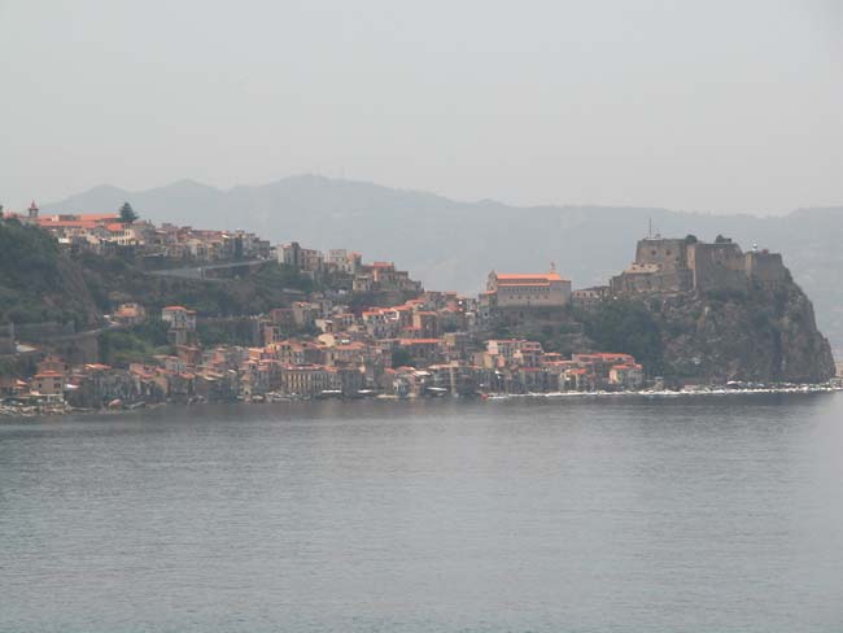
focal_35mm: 239
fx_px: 5822
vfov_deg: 6.2
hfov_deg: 8.3
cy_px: 316
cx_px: 422
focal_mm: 61.5
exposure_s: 1/375
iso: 100
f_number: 7.4
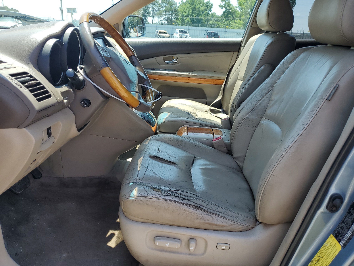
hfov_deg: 67.3
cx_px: 177
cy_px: 133
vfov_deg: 53.1
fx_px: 266
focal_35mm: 26
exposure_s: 1/833
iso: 50
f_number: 1.5
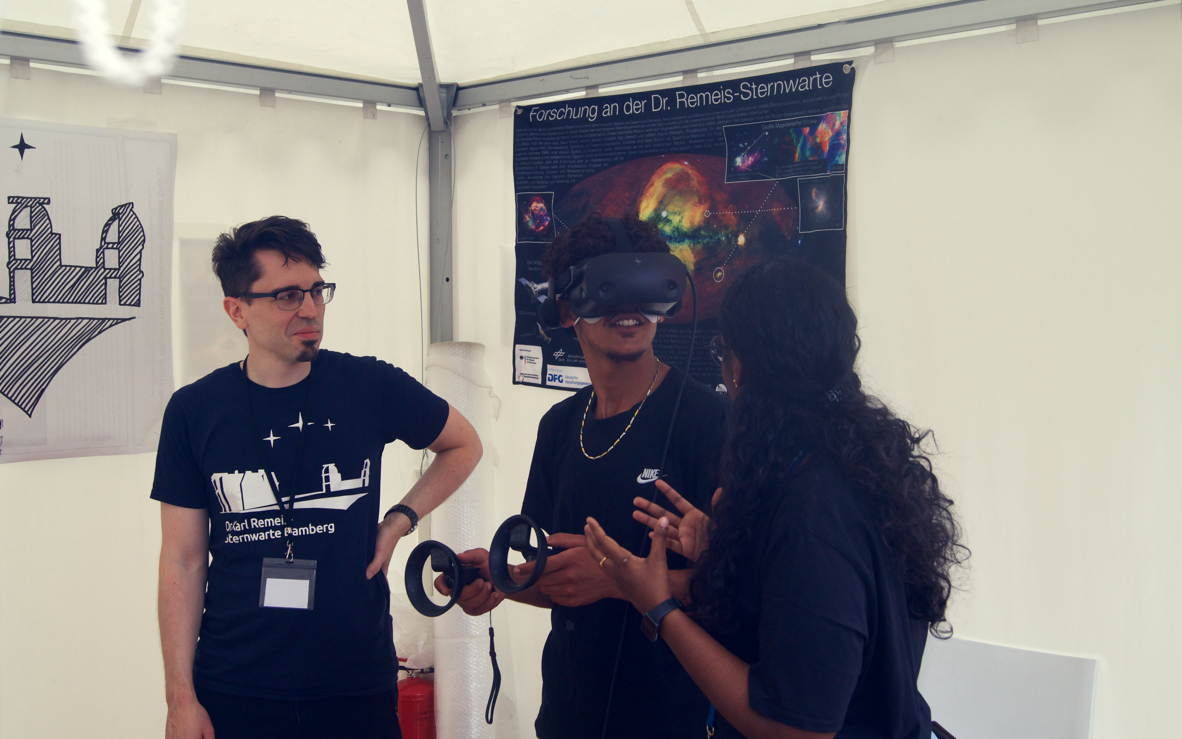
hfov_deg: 46.2
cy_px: 345
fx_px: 1385
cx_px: 589
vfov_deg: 29.9
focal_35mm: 43
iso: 400
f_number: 6.3
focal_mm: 28
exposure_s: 1/250
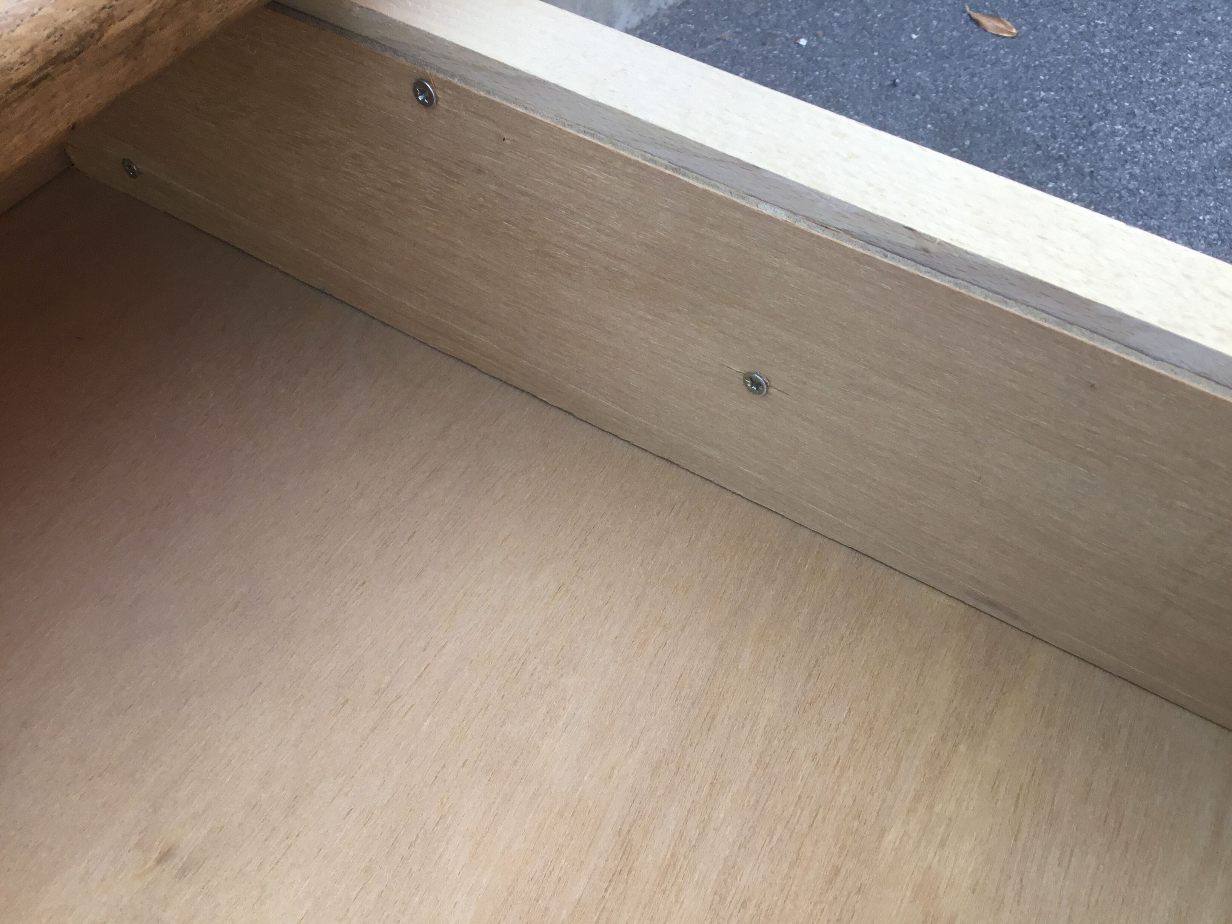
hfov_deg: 58.4
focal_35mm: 31
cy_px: 462
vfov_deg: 45.4
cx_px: 616
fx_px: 1103
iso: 32
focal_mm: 3.3
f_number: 2.4
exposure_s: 1/100
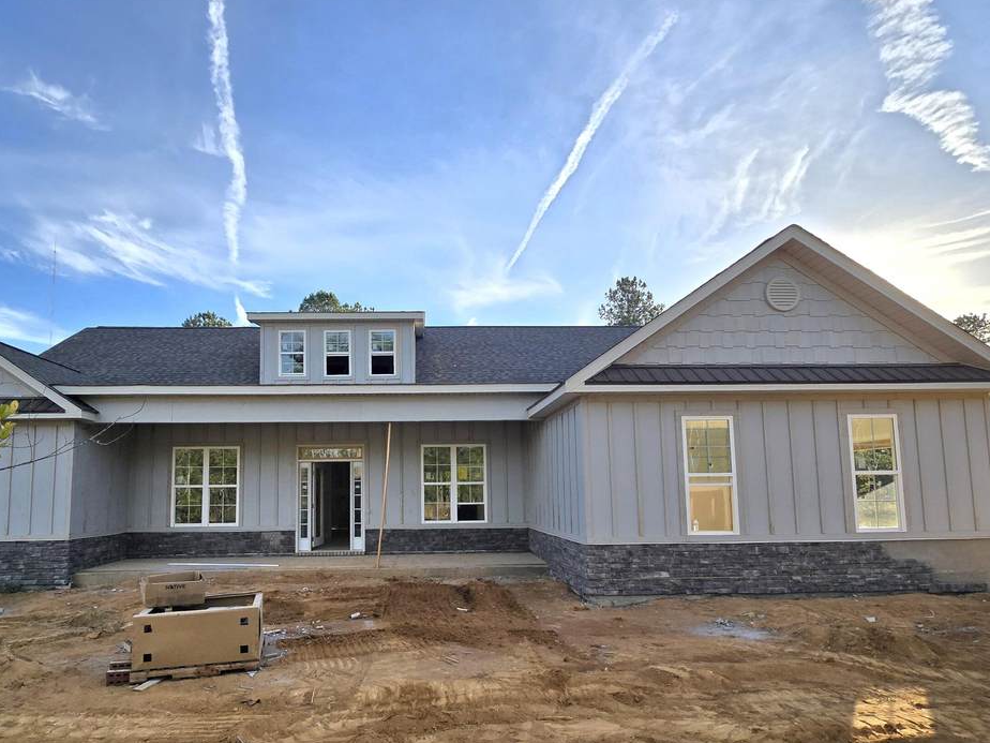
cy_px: 439
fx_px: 515
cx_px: 424
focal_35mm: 18
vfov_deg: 71.0
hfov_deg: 87.2
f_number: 2.2
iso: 50
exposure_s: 1/2000
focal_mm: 2.2
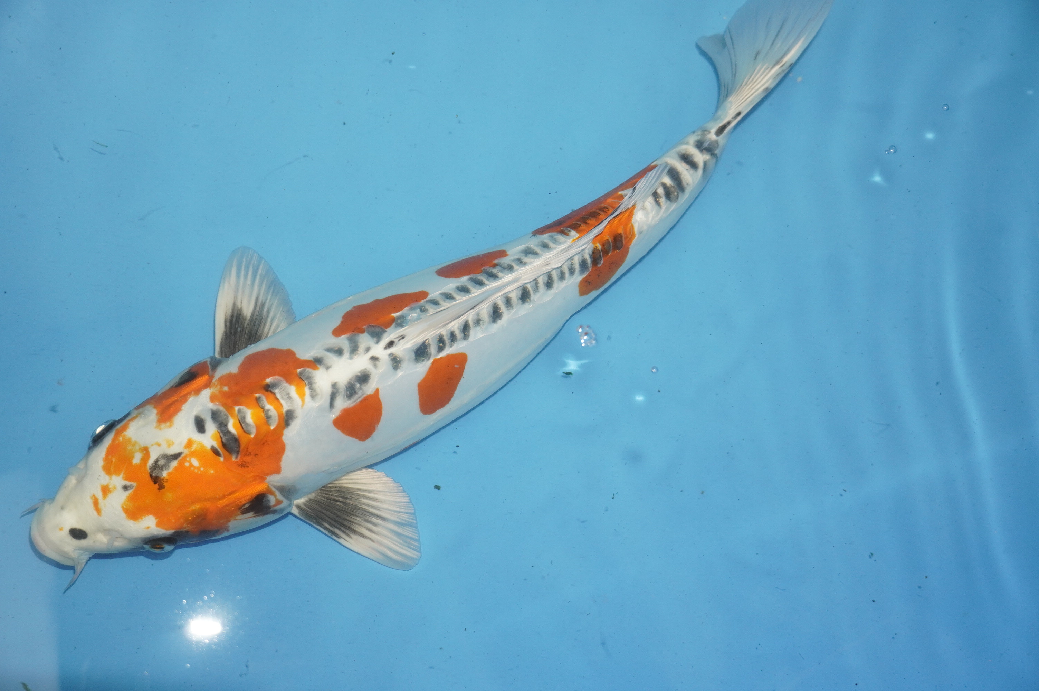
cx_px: 520
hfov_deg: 36.9
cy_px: 346
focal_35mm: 54
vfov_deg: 25.0
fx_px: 1557
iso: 1000
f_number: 4.5
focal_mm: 36
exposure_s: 1/160
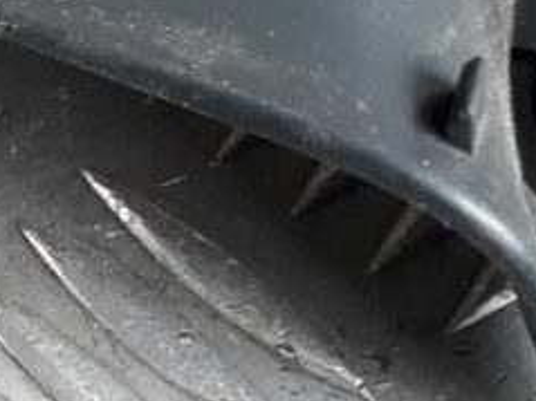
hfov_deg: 11.7
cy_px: -54
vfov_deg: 9.3
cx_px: -381
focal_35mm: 158
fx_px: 2445
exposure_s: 1/33
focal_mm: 3.6
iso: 80
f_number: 1.9
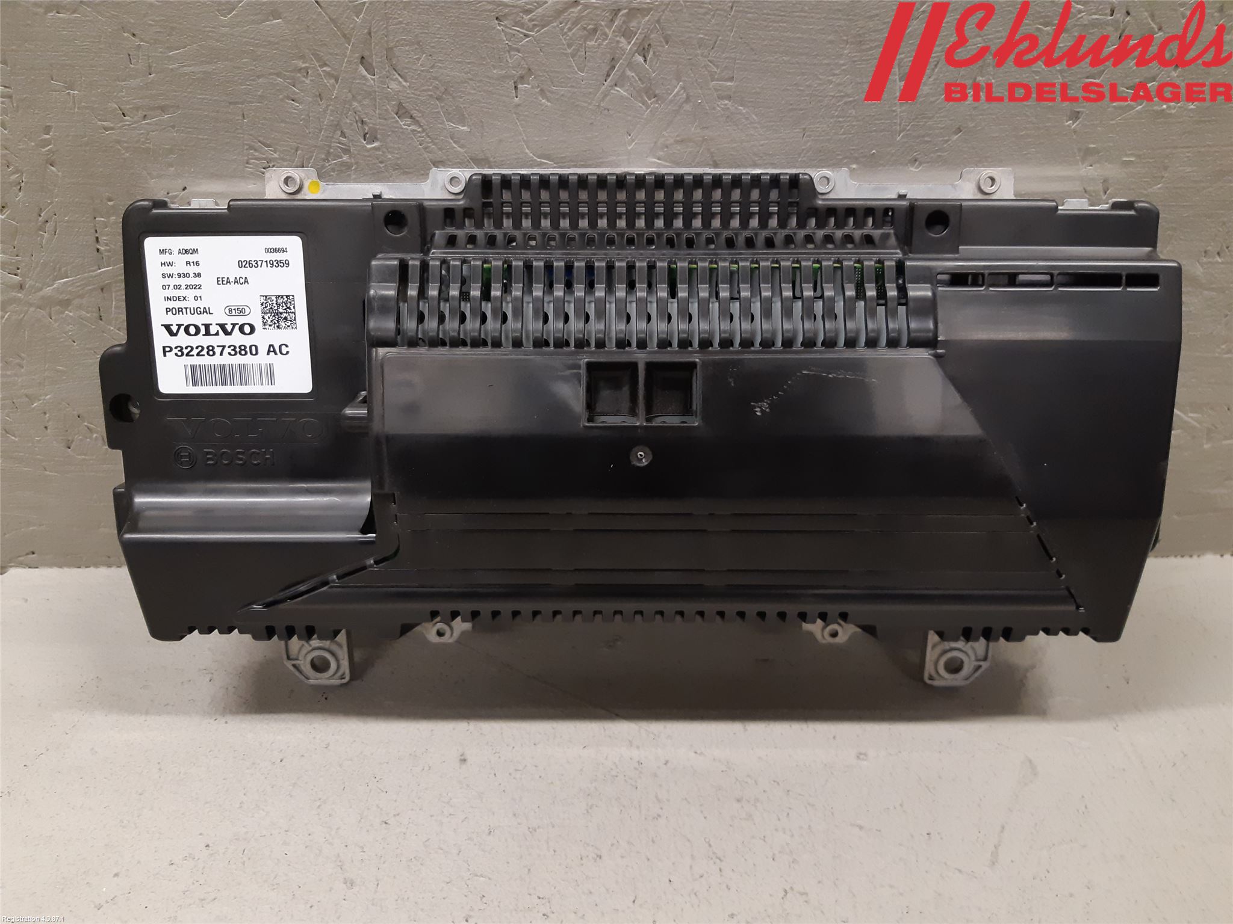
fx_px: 926
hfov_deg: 67.3
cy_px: 462
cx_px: 616
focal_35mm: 26
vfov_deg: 53.1
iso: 160
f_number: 1.7
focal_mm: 3.93
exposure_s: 1/50
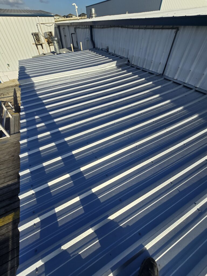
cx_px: 104
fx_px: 104
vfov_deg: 106.2
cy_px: 138
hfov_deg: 89.9
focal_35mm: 13
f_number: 2.2
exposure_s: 1/2760
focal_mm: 2.2
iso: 50
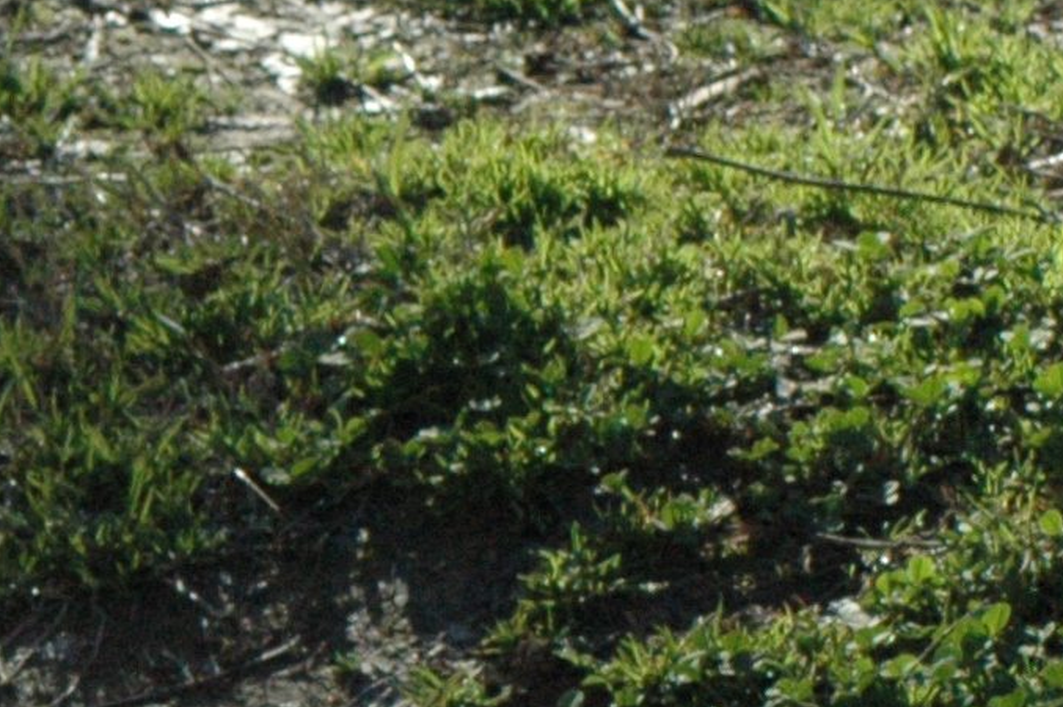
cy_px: 925
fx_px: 15723
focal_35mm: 533
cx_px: -735
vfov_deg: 2.6
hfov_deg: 3.8
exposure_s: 1/640
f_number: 13
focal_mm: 80
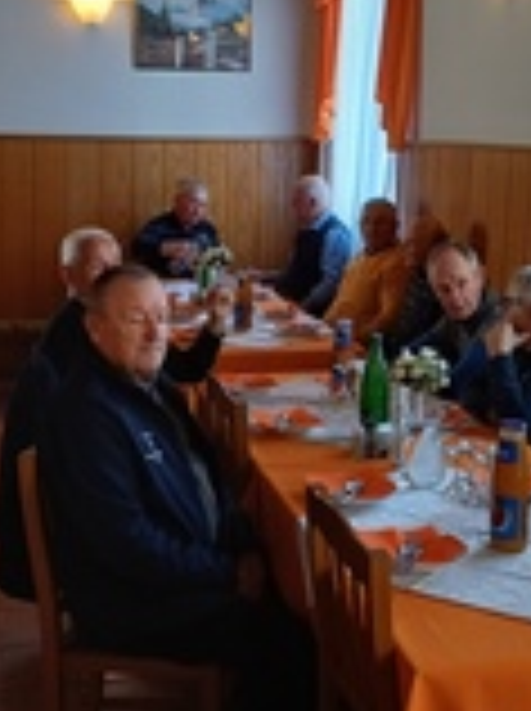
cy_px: 338
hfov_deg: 25.6
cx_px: 292
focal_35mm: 57
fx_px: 1169
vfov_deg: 33.8
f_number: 1.8
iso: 125
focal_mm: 4.65
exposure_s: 1/50
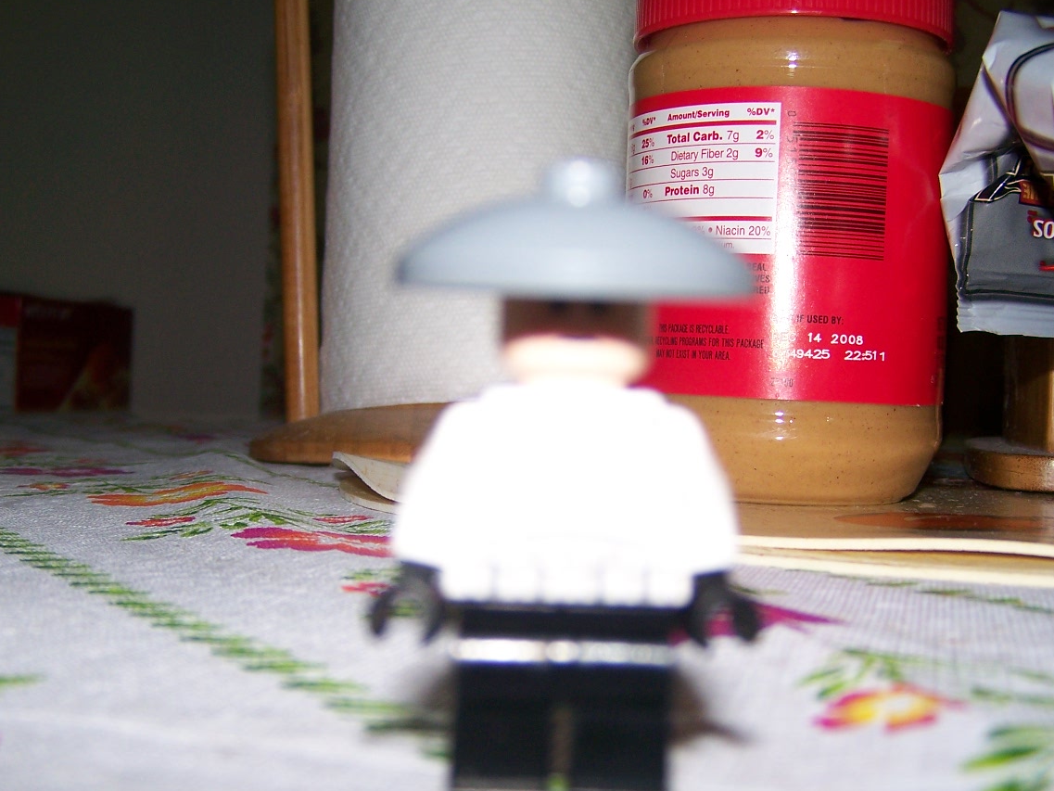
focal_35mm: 50
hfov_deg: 38.2
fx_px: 1523
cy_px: 486
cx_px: 530
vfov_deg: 29.0
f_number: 2.8
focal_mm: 6.3
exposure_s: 1/60
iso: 80
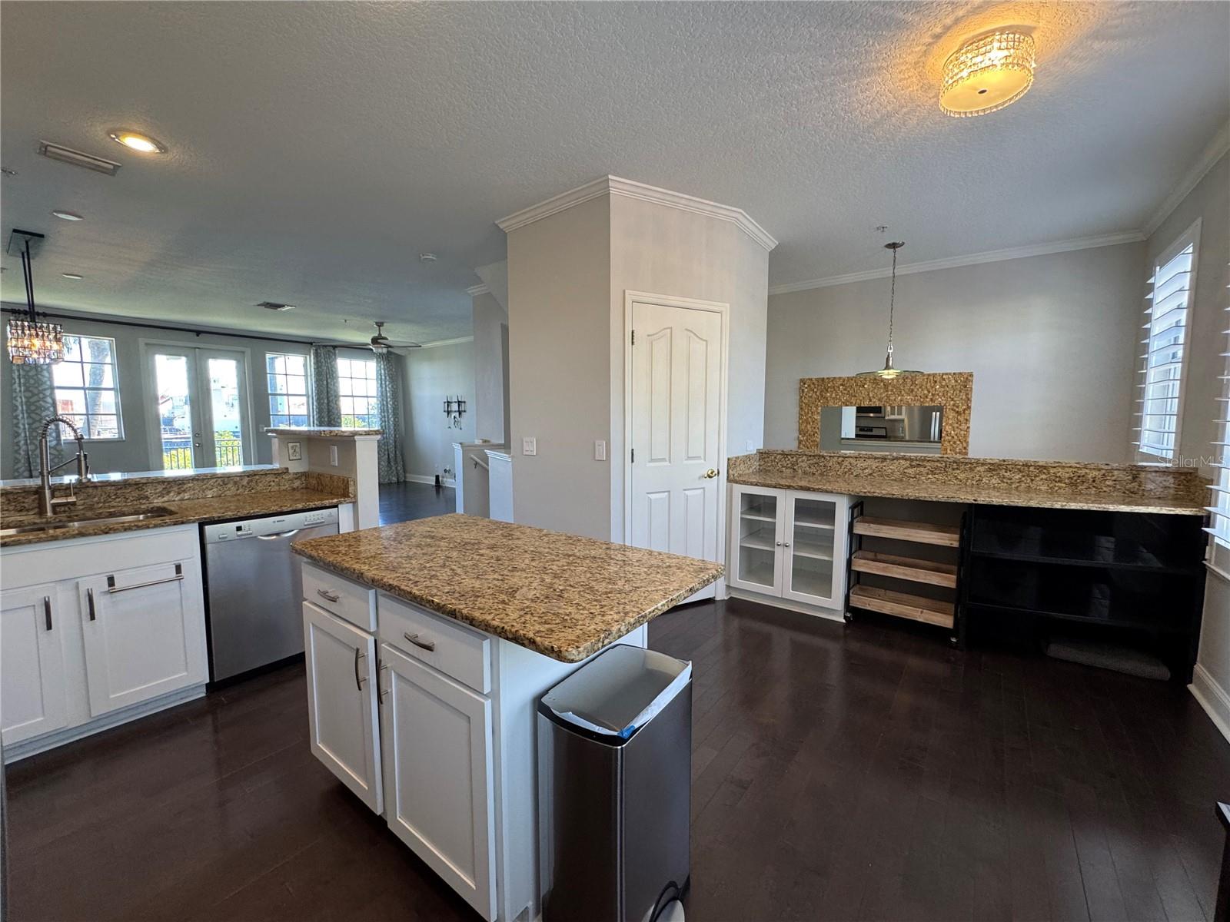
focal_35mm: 14
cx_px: 615
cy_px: 461
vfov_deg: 85.7
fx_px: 497
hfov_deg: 102.1
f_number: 2.2
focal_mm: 2.22
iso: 200
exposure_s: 1/120
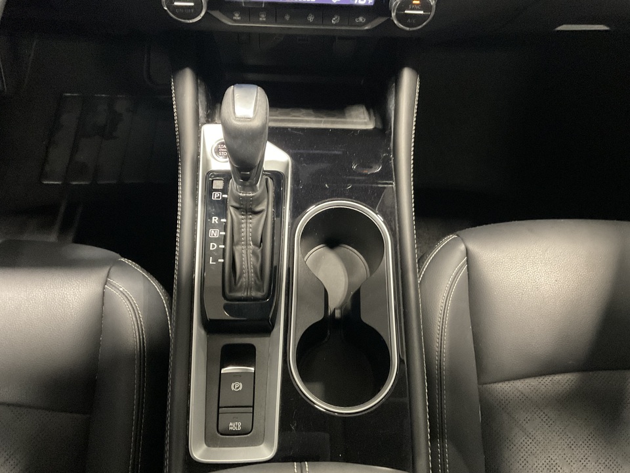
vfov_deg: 48.2
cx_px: 315
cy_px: 236
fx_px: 528
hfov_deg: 61.7
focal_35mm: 29
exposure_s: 1/30
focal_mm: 3
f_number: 1.8
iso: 500
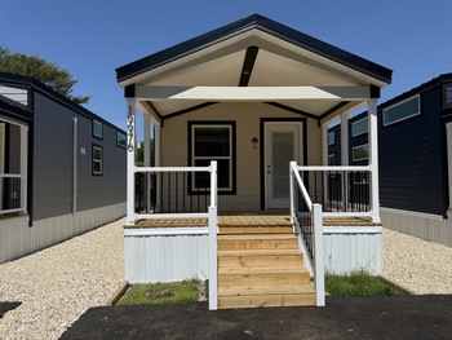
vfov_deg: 56.9
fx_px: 314
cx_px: 226
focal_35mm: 24
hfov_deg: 71.6
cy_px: 170
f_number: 1.78
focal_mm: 6.76
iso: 80
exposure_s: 1/8130
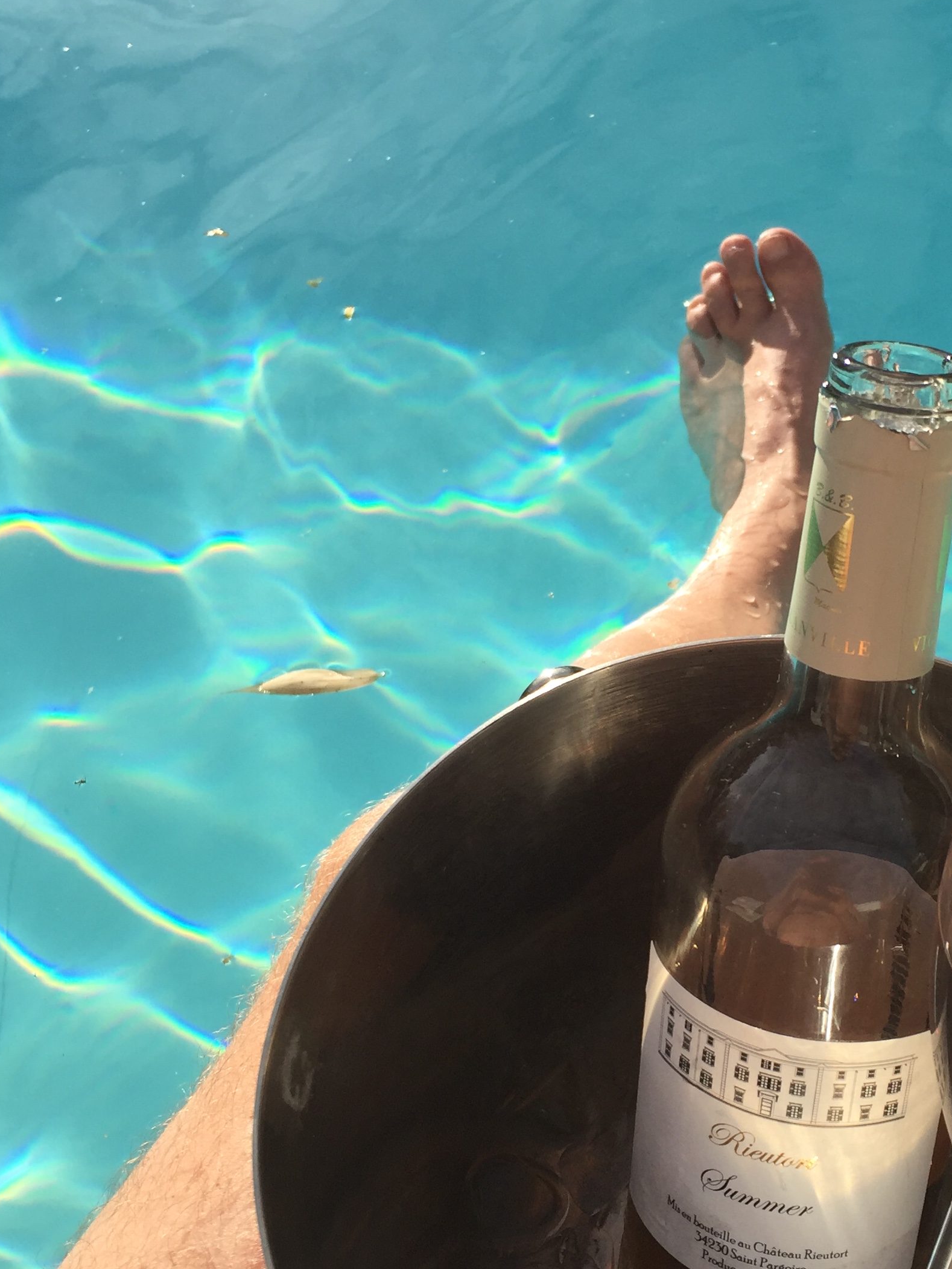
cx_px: 704
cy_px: 709
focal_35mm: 45
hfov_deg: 31.7
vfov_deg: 42.0
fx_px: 1650
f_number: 2.2
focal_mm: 4.15
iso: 32
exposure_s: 1/2198
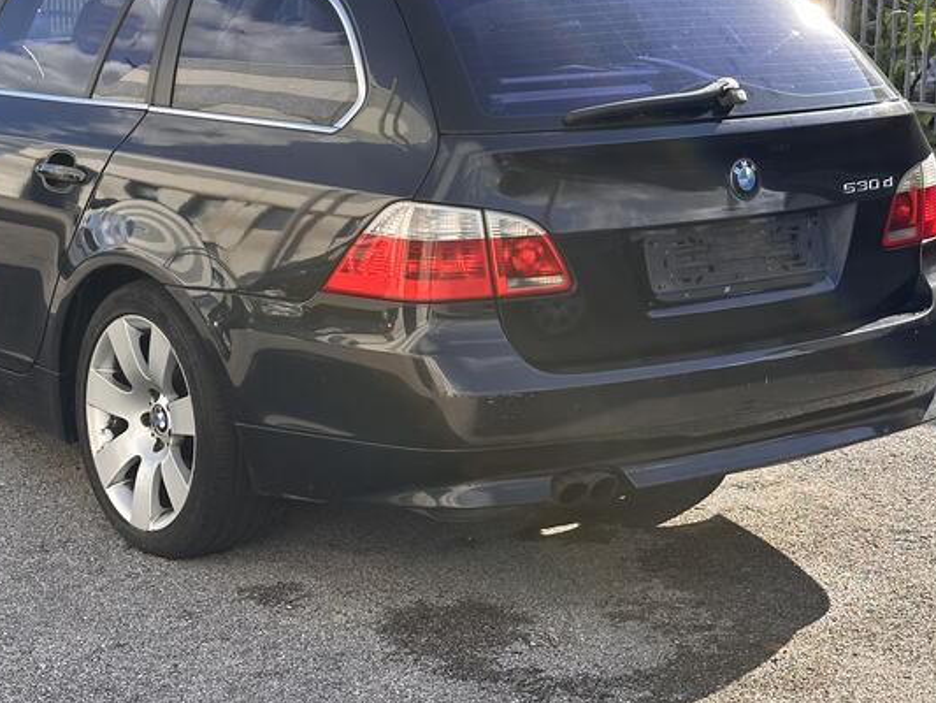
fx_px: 2191
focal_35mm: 81
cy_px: 231
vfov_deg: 18.2
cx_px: 318
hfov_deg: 24.0
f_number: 1.78
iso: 64
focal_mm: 6.86
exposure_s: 1/1242
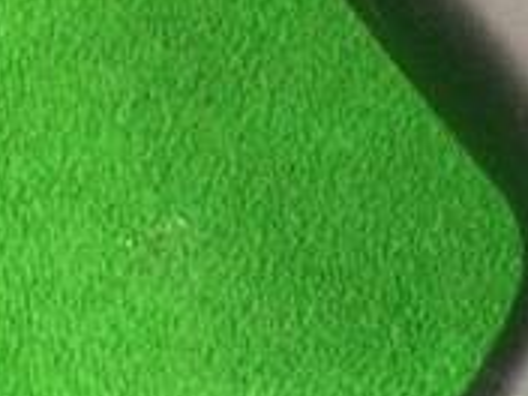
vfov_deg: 12.8
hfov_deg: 17.3
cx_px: 390
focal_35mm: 113
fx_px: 1724
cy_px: 468
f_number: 2.4
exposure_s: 1/30
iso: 200
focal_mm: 3.3
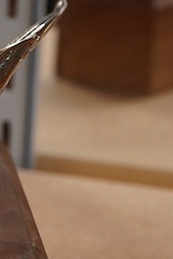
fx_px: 1180
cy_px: 152
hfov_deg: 8.1
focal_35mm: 164
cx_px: -138
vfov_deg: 12.5
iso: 1250
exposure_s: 1/125
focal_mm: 30
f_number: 8
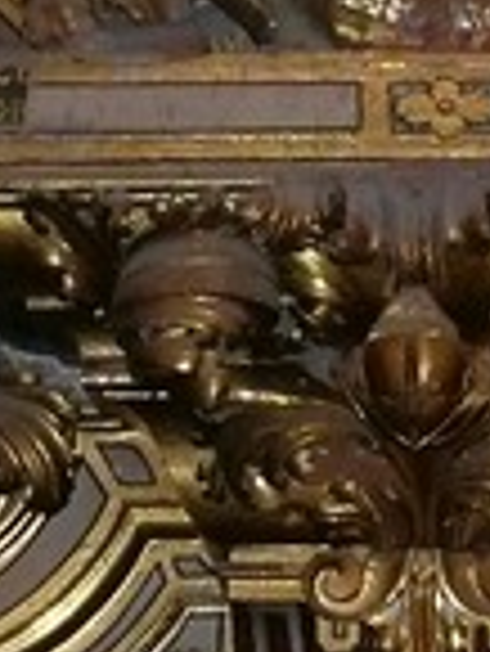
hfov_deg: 4.9
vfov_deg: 6.2
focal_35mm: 305
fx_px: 5748
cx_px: 369
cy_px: -877
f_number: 3.2
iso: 400
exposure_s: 1/30
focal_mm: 12.5
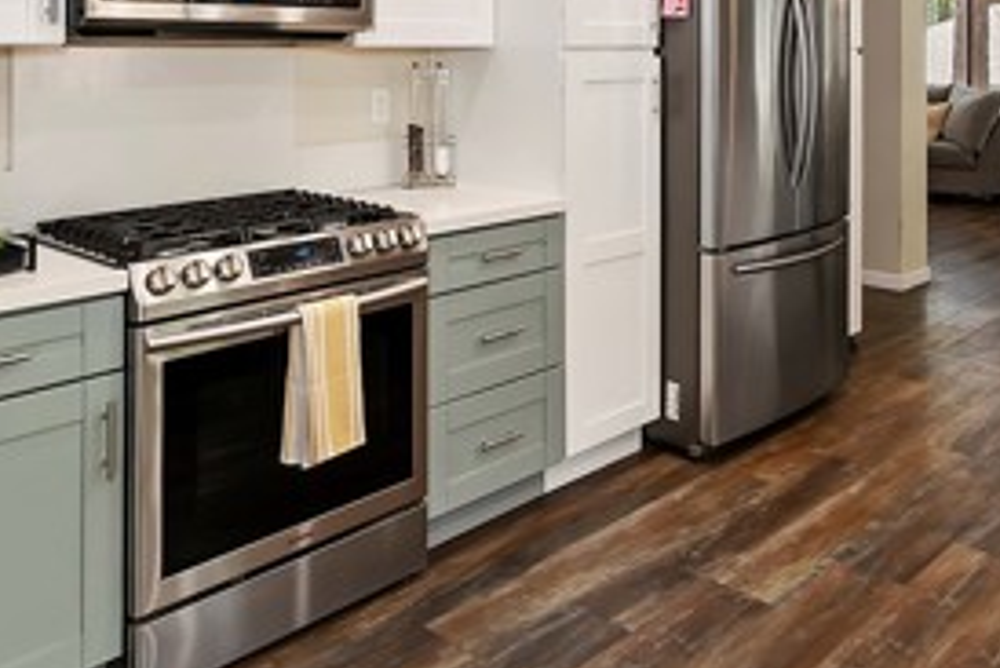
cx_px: 635
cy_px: 46
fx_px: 973
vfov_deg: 35.3
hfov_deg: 53.7
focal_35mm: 35
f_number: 8
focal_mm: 10
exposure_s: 1/30
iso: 320
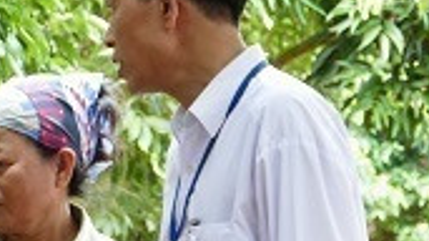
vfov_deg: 5.1
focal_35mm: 238
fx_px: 2706
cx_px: 55
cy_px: 132
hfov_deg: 9.0
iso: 320
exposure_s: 1/80
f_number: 3.5
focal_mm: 20.62
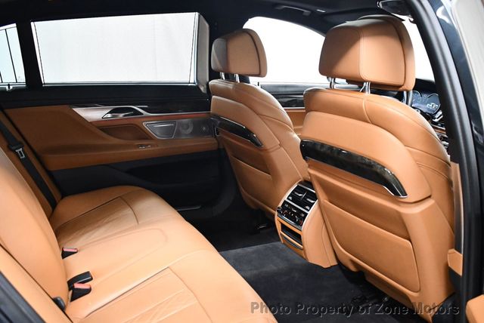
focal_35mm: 36
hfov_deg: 53.1
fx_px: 484
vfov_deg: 36.9
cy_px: 162
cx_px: 242
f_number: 3.5
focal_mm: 18
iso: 3600
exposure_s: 1/60
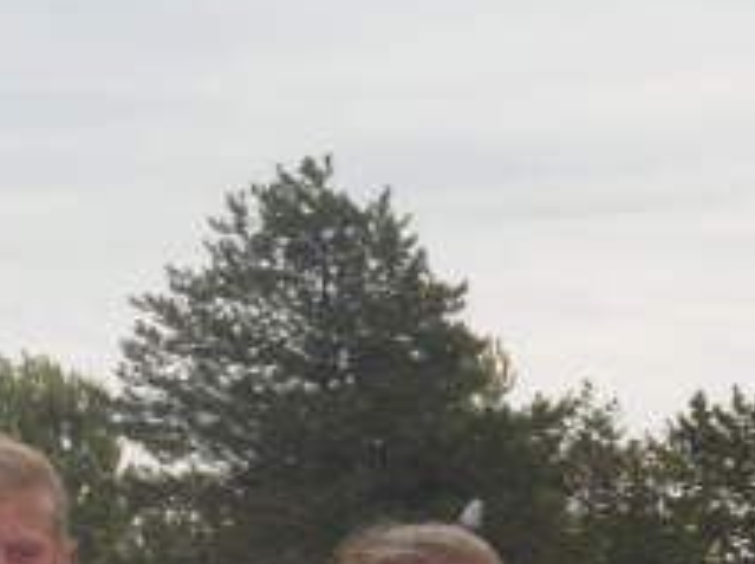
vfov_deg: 4.7
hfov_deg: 6.2
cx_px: -319
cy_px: 681
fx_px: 6881
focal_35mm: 316
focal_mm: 14
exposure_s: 1/60
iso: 100
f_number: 5.1
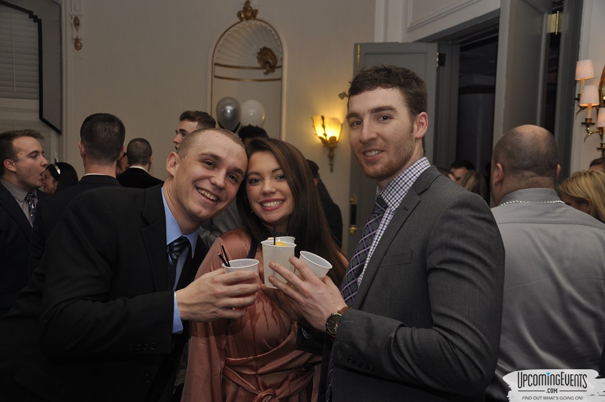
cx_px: 302
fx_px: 629
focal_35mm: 38
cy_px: 201
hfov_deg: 51.3
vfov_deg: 35.4
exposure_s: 1/60
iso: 400
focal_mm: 25
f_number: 5
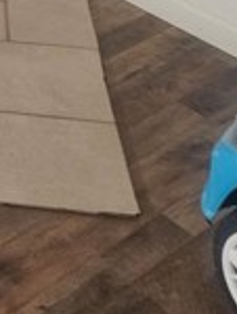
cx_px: -201
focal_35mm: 98
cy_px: -165
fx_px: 892
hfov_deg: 13.4
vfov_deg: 17.8
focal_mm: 5.4
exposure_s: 1/60
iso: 640
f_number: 1.8
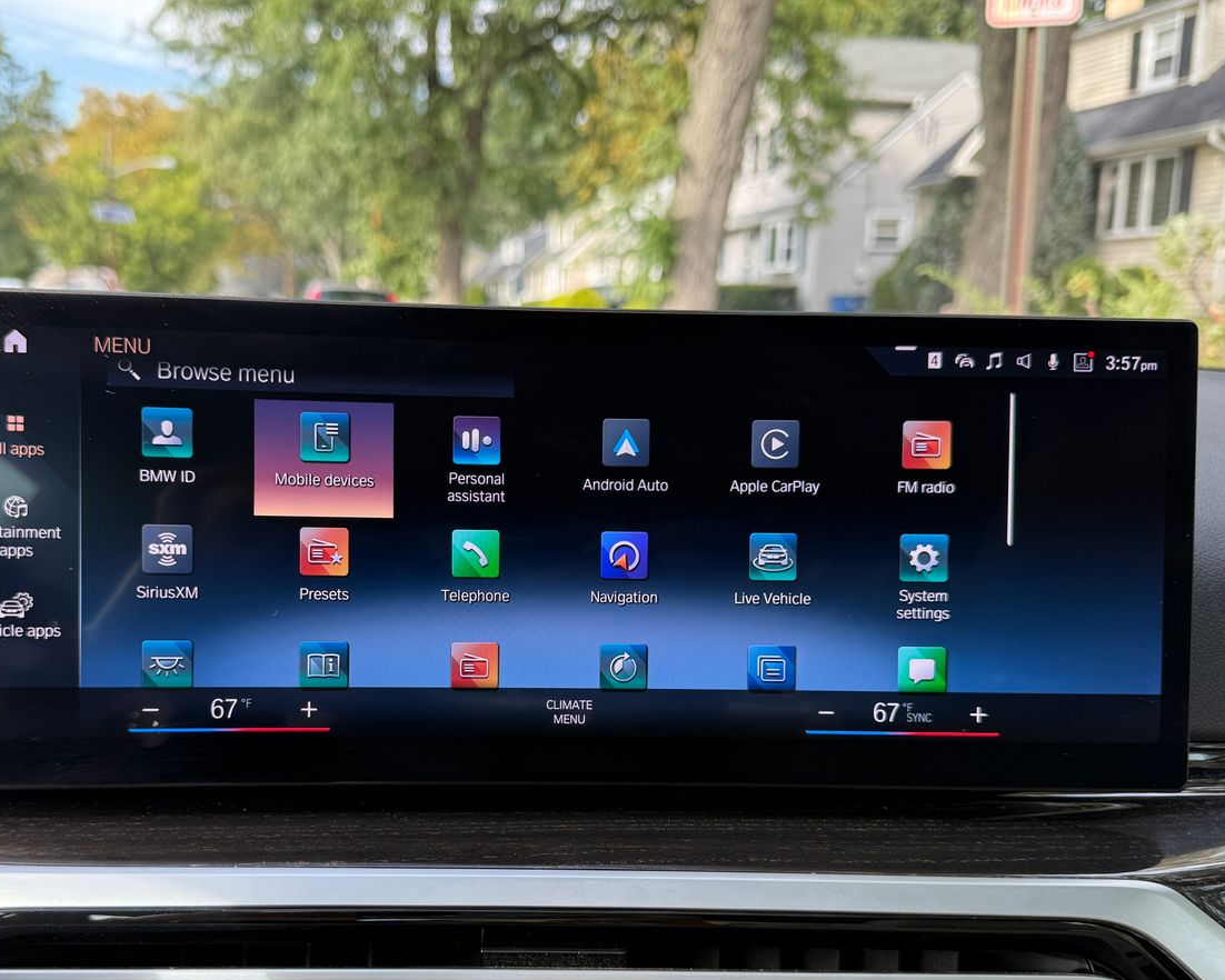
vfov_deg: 43.1
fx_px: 1233
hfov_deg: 52.6
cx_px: 507
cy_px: 603
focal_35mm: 34
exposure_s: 1/196
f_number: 1.78
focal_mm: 6.76
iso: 64
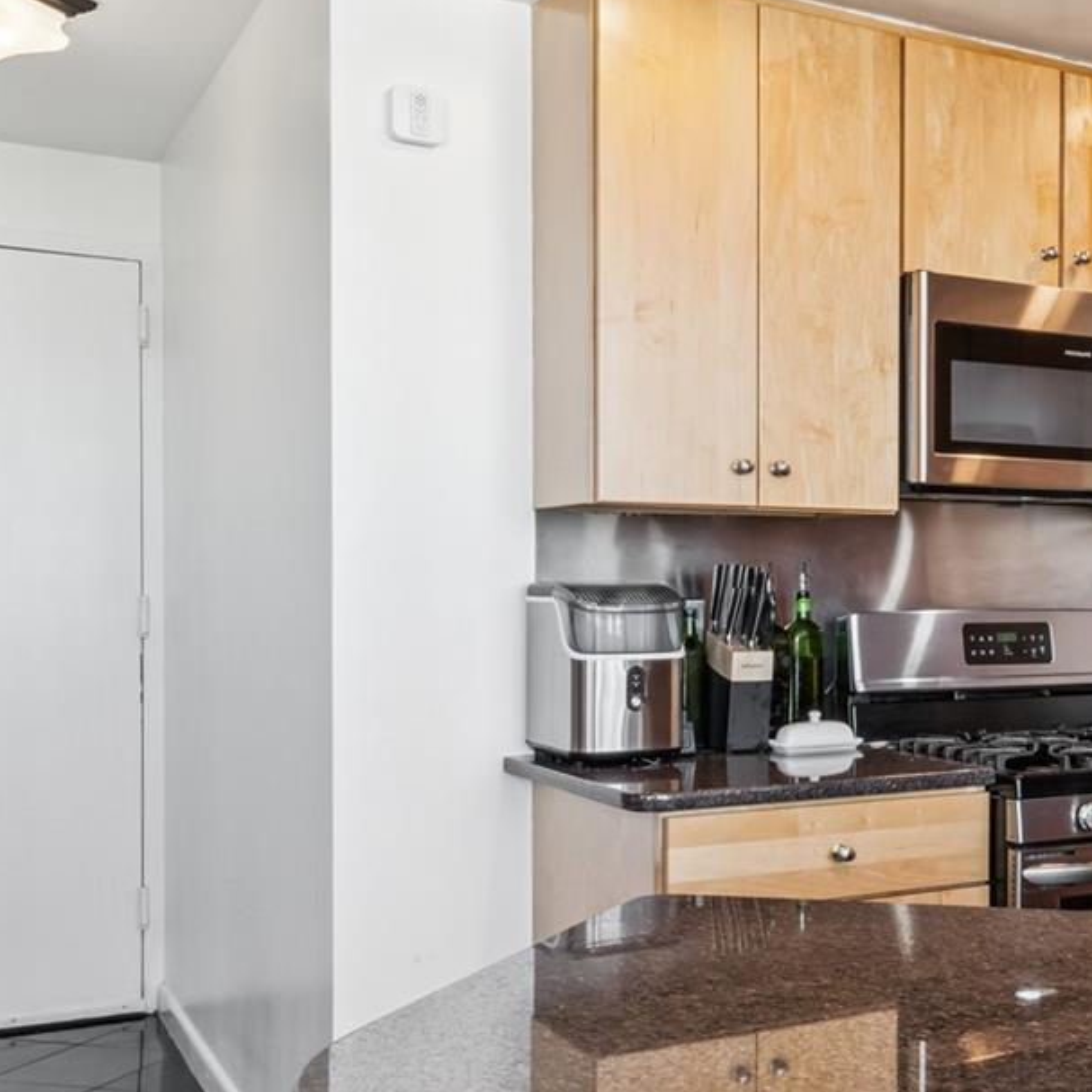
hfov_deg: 37.4
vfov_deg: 39.2
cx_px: 914
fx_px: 1535
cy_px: 578
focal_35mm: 43
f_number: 14
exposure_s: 1/15
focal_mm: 15
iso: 640
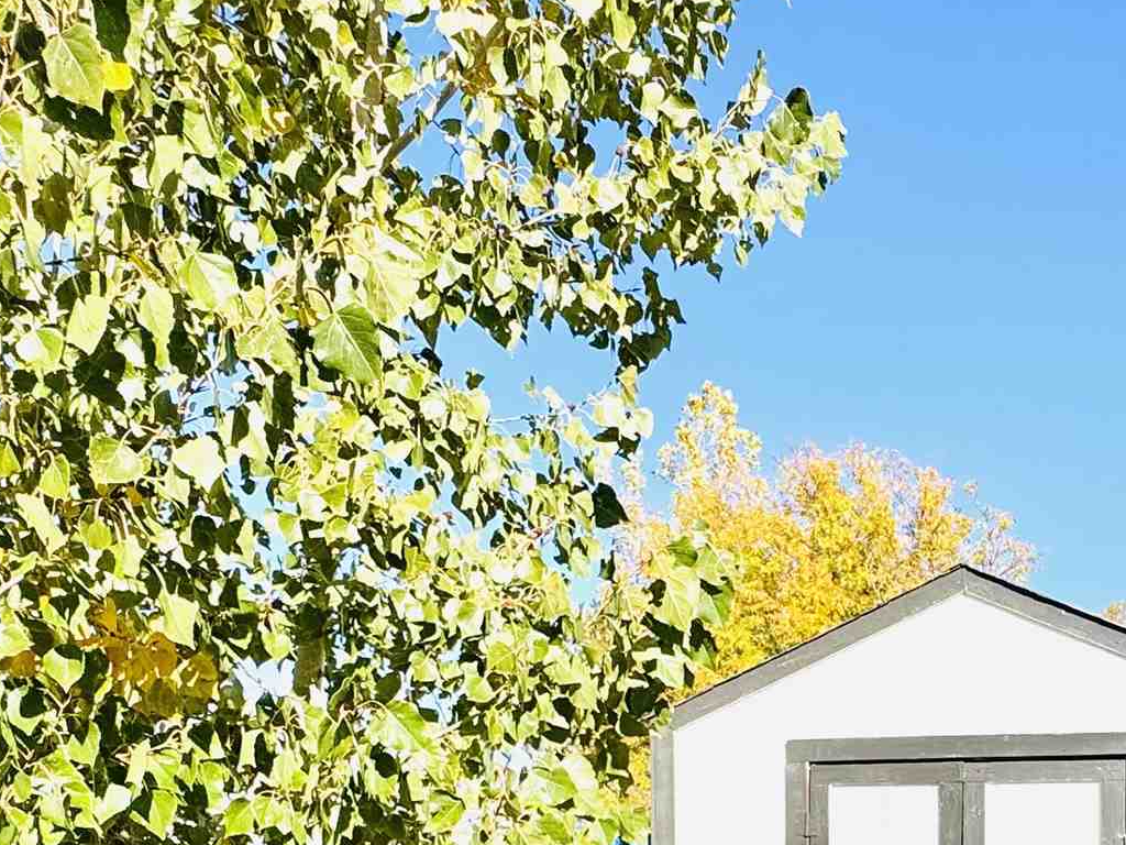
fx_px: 1366
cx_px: 969
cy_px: 942
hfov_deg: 41.9
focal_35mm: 42
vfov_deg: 30.5
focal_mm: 2.22
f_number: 2.2
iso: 50
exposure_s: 1/1976
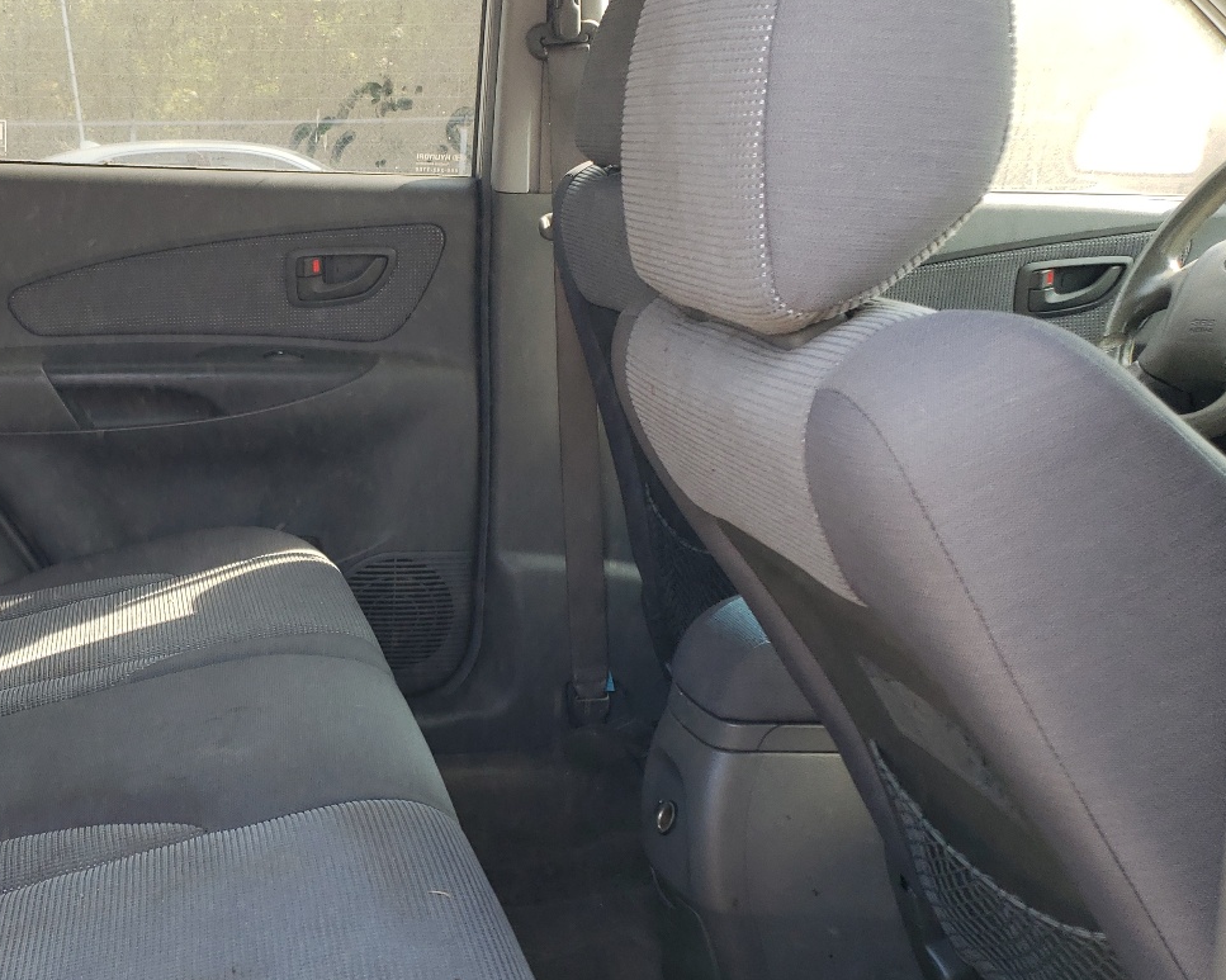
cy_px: 596
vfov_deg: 35.5
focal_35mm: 42
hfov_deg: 41.7
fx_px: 1524
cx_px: 224
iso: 50
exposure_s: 1/156
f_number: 1.5
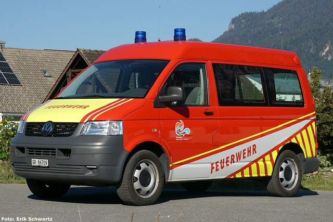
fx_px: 971
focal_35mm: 105
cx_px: 166
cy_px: 111
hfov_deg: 19.5
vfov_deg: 13.0
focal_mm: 70
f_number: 10
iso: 200
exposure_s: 1/500
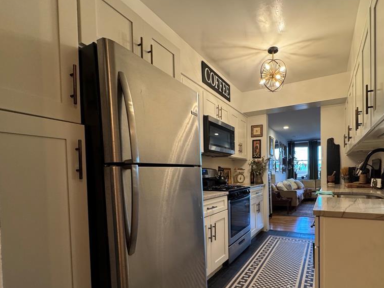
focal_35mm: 19
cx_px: 234
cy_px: 180
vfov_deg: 67.6
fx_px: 211
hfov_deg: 83.4
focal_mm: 2.22
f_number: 2.2
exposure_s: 1/60
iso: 320
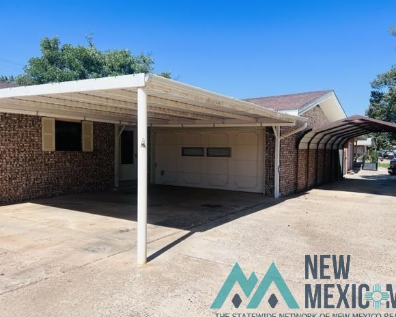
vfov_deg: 51.5
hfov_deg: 62.1
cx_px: 212
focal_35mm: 28
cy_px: 158
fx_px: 328
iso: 50
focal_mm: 5.7
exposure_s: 1/4831
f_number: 1.5
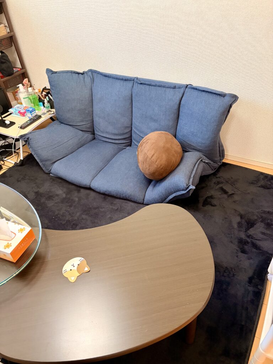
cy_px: 182
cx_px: 136
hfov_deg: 53.1
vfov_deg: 67.3
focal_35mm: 26
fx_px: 273
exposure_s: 1/60
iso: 320
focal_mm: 5.96
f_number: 1.6
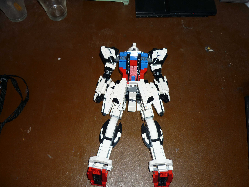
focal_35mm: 33
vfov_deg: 42.9
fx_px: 237
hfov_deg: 55.4
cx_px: 124
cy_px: 94
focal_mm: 5.5
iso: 100
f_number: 2.8
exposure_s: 1/30
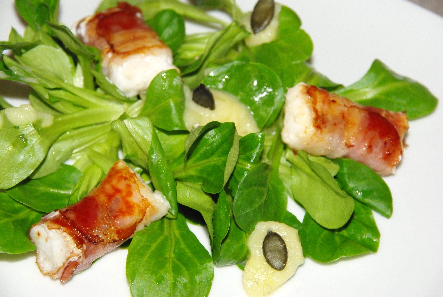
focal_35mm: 139
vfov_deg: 9.9
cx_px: 222
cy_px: 148
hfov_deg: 14.7
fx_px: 1713
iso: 1600
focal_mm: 93
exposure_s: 1/125
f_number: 8
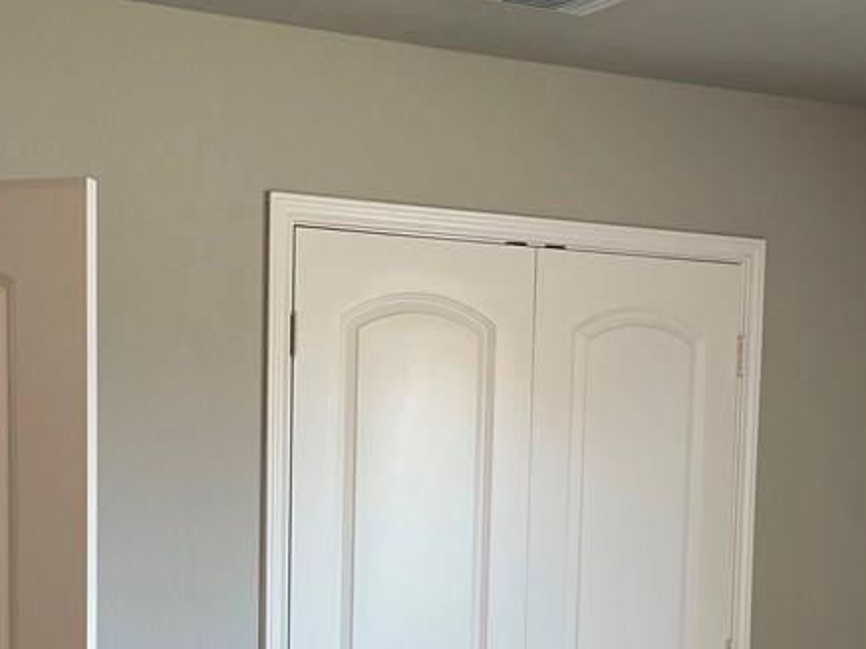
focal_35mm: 61
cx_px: 292
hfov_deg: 31.4
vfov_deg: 23.5
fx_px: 1526
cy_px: 554
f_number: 1.6
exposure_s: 1/60
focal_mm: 4.2
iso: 64
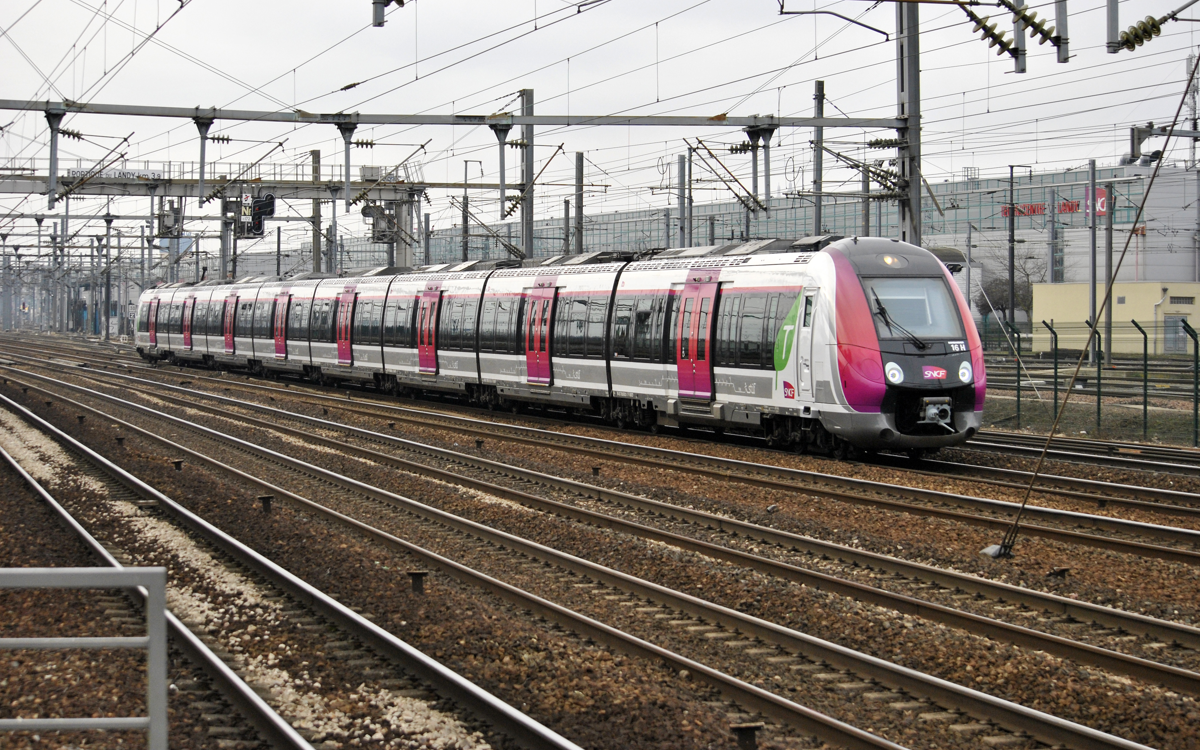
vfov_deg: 15.5
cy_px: 356
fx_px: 2764
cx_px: 599
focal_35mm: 85
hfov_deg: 24.5
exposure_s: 1/500
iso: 400
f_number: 5.6
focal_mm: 55
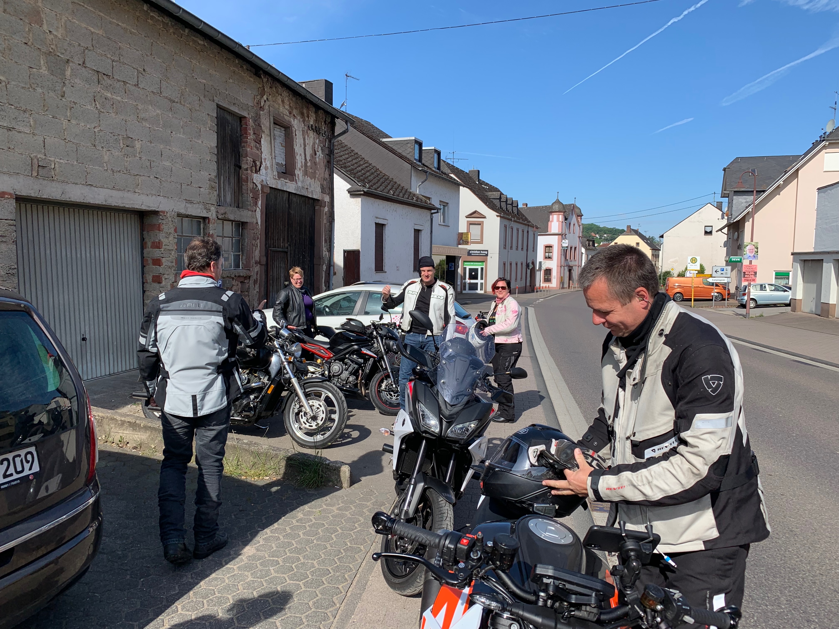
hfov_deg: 67.3
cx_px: 420
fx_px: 630
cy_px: 314
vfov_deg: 53.1
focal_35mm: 26
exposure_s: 1/1610
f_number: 1.8
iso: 25
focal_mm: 4.25
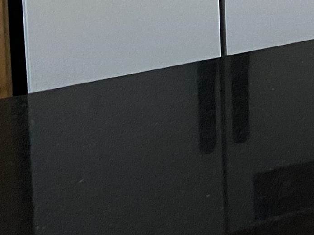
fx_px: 1043
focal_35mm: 115
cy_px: -245
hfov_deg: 14.2
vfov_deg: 11.5
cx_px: 640
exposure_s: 1/60
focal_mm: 4.25
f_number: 1.8
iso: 320
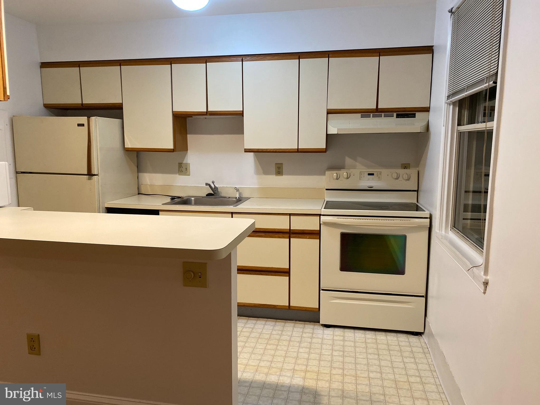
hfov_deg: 67.3
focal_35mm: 26
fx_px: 406
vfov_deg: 53.1
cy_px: 202
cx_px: 270
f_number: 1.8
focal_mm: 4.25
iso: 160
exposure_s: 1/60
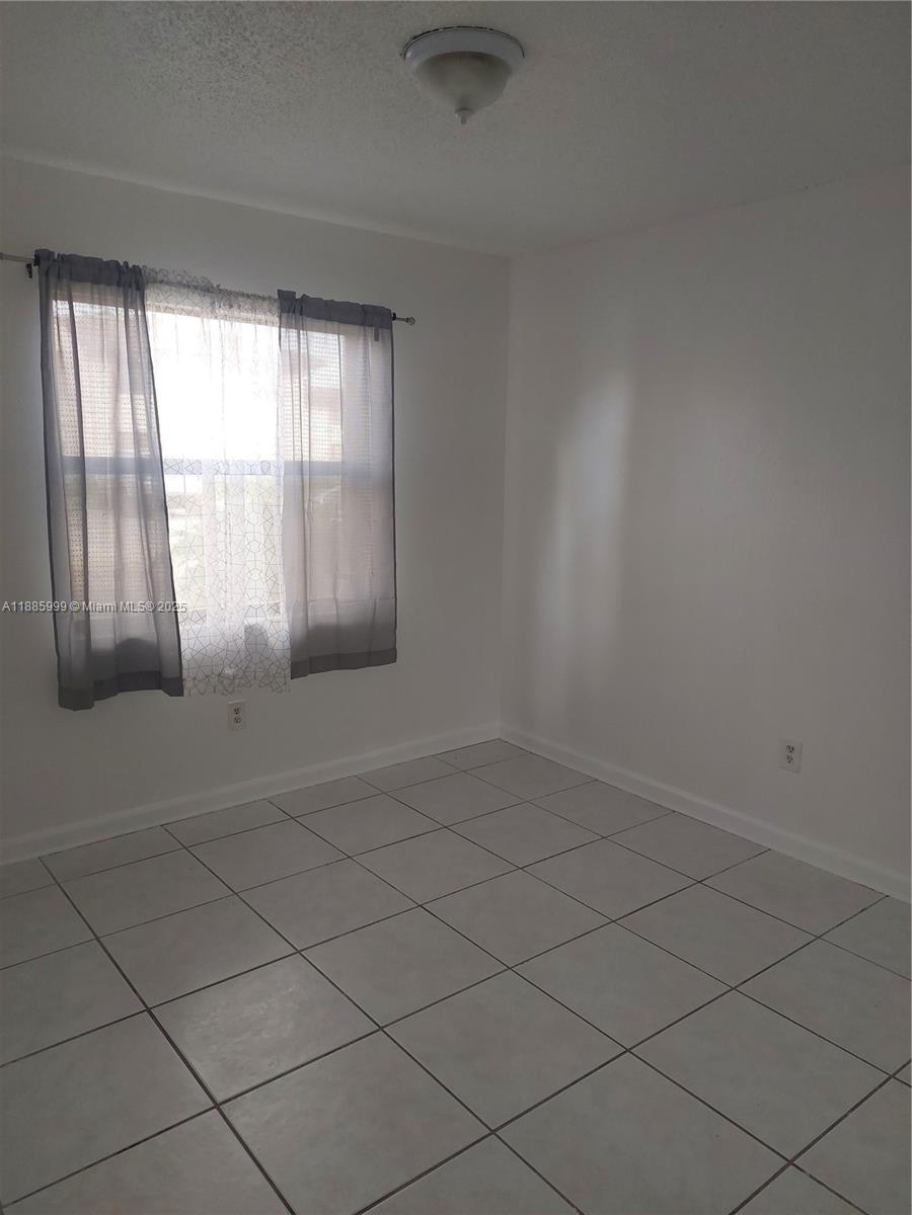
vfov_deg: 71.6
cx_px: 456
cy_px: 608
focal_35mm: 24
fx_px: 843
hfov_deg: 56.8
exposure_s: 1/120
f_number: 1.8
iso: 125
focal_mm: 5.23
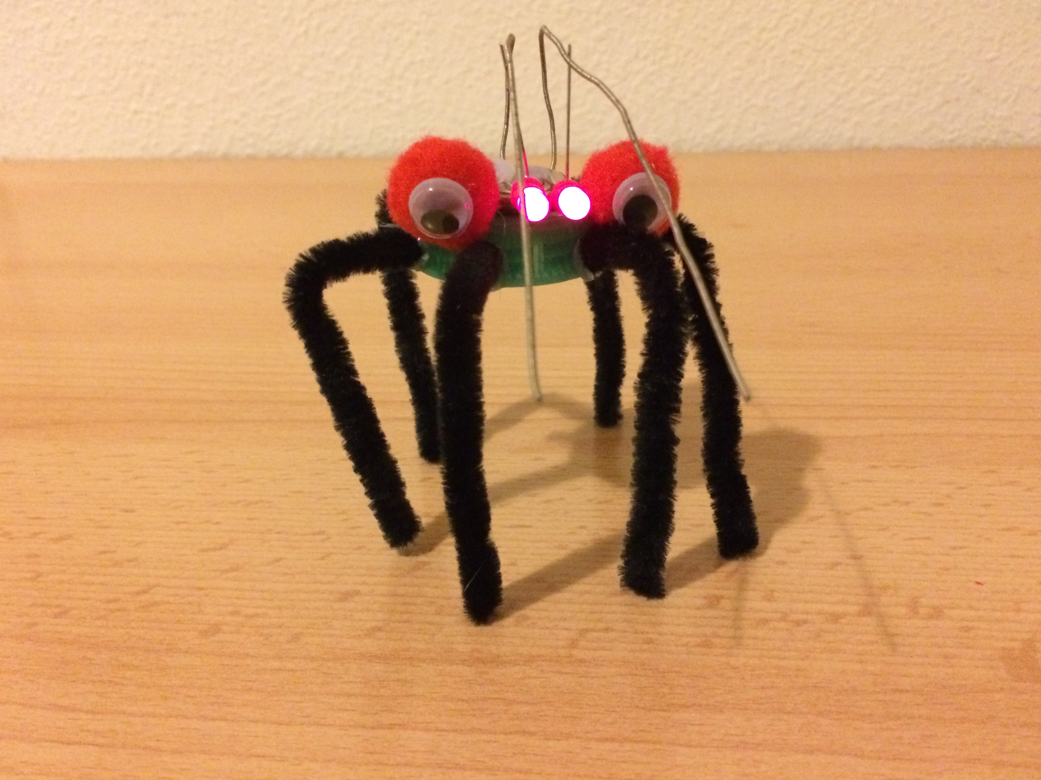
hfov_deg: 60.0
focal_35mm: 30
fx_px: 902
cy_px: 387
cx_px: 518
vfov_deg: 46.8
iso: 640
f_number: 2.2
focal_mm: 4.15
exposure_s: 1/15
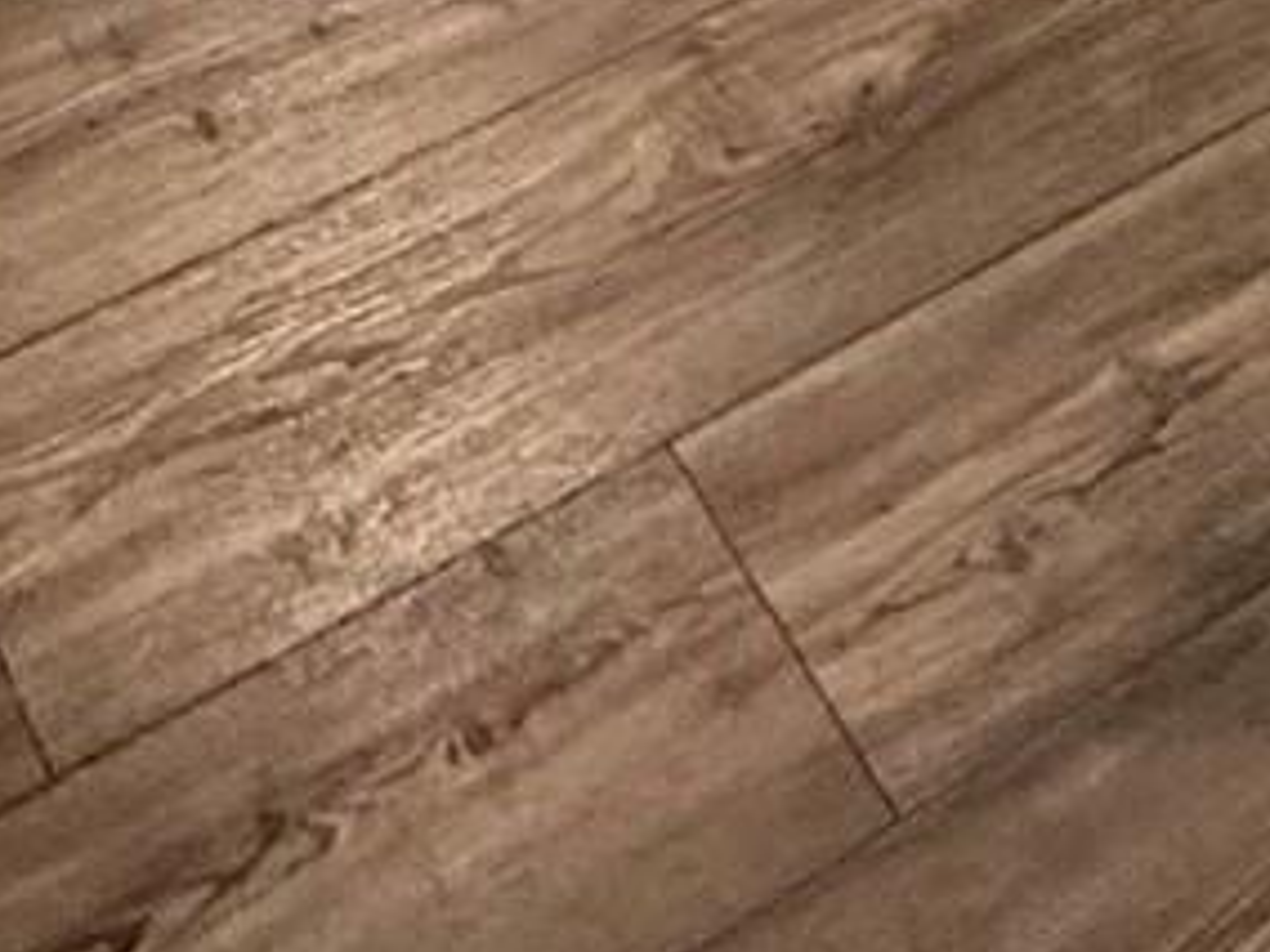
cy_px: -1497
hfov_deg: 23.6
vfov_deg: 12.9
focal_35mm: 79
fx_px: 2898
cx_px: -13
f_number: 2.2
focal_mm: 2.22
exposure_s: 1/60
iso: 200
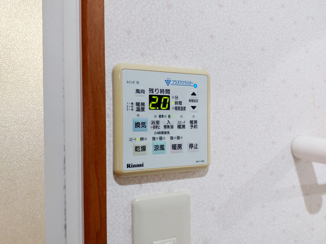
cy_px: 122
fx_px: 226
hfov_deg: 71.6
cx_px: 163
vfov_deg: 56.8
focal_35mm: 24
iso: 64
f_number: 1.8
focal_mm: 5.23
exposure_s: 1/24
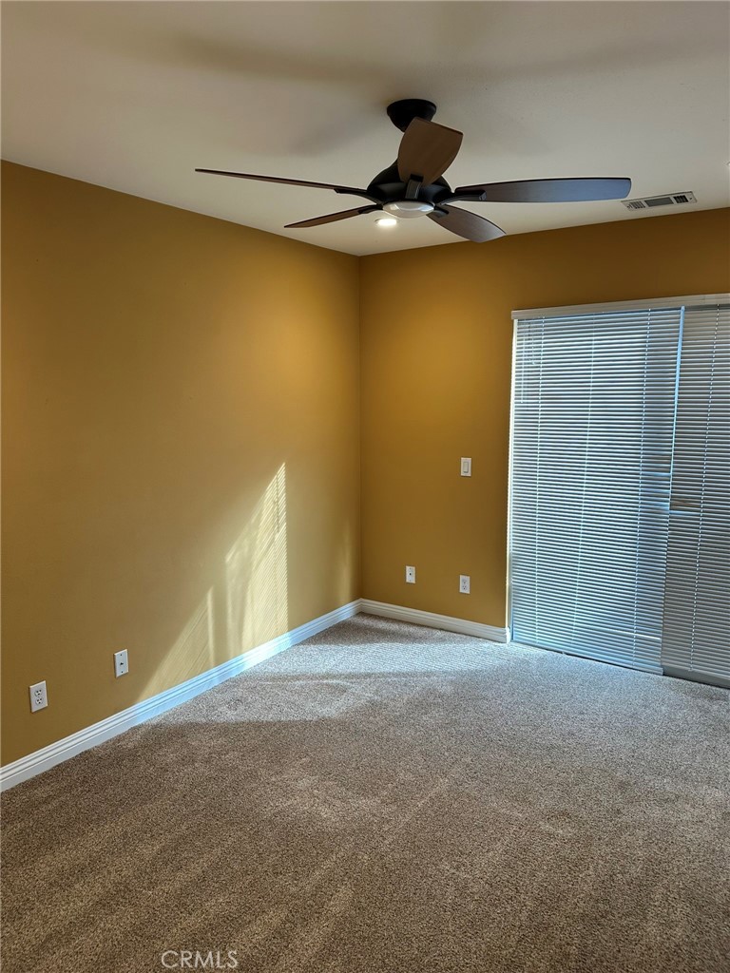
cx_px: 365
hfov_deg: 56.8
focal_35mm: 24
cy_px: 486
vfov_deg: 71.6
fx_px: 675
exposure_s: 1/120
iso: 100
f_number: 1.78
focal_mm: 6.86
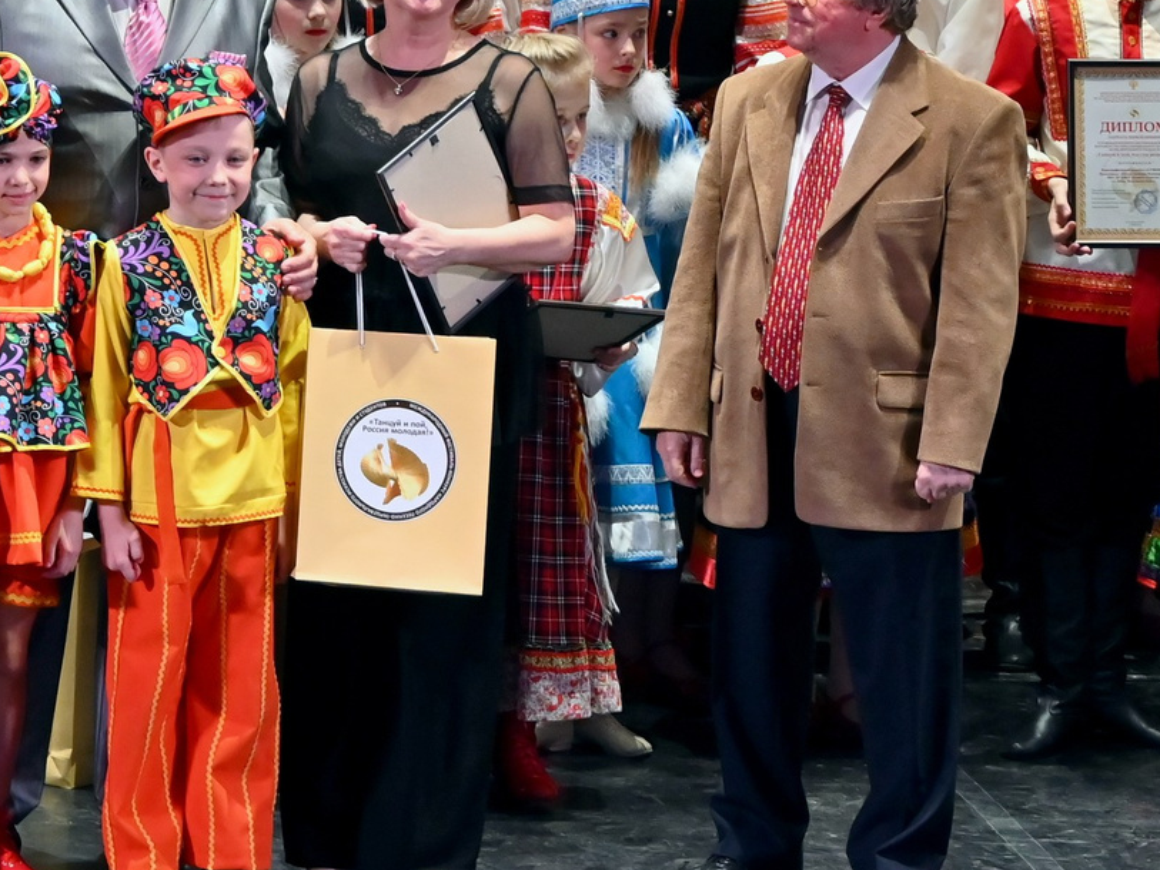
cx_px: 97
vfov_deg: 3.5
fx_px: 14161
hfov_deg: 4.7
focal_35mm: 423
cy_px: 283
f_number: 5.6
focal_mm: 93
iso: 800
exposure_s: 1/180
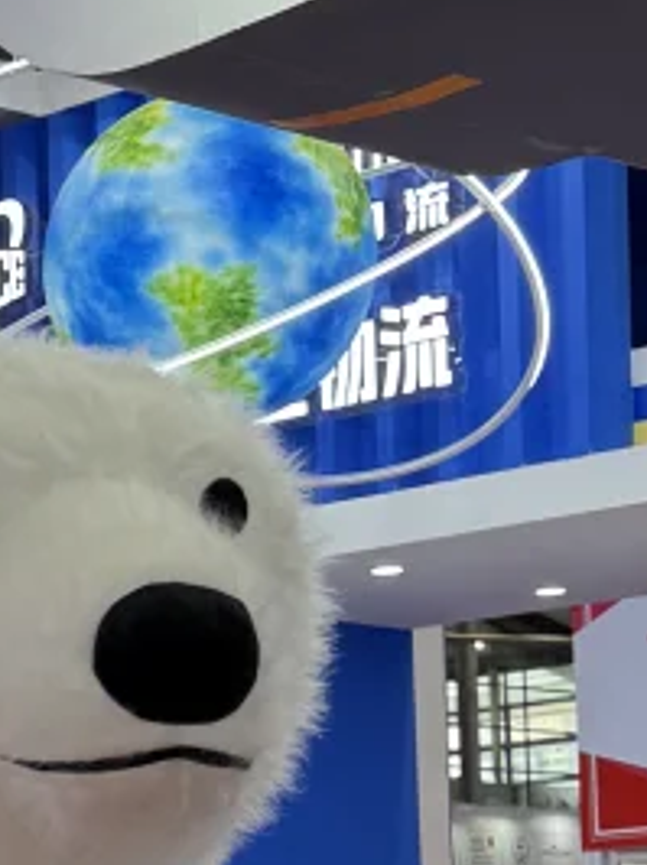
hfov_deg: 11.0
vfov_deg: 14.8
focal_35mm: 130
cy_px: 989
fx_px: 3245
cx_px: -276
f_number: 1.78
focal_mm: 6.76
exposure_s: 1/100
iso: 64
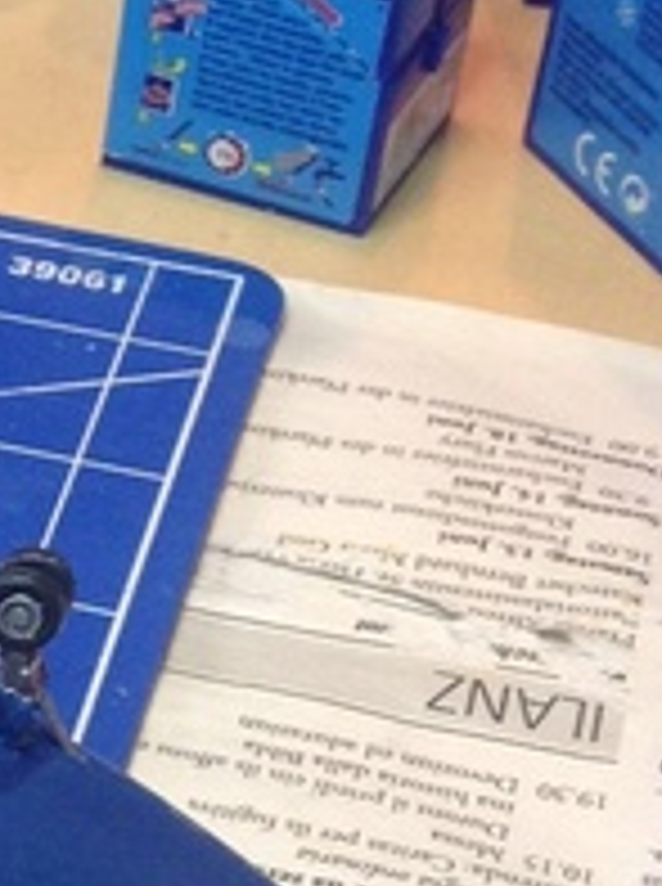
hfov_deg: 8.8
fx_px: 4093
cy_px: 549
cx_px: -576
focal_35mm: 160
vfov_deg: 12.4
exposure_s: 1/33
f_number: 2.4
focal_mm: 4.28
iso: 64
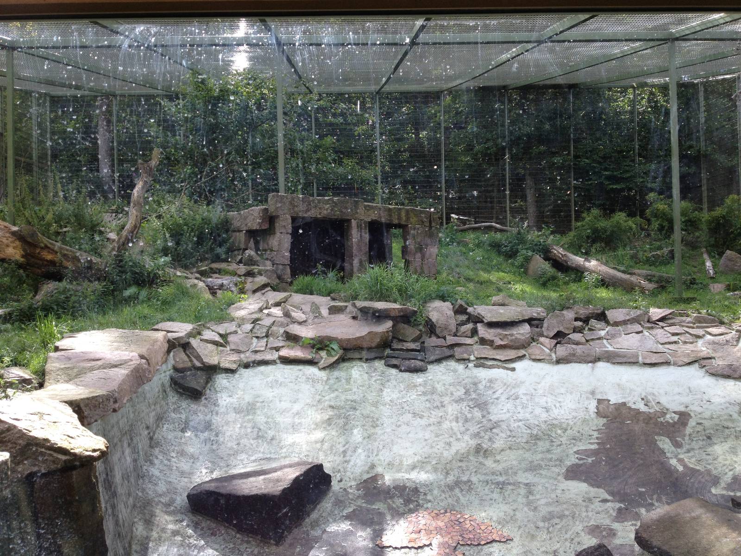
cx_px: 370
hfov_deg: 52.6
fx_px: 749
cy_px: 278
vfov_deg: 40.7
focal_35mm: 35
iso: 50
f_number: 2.4
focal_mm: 4.28
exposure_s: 1/254
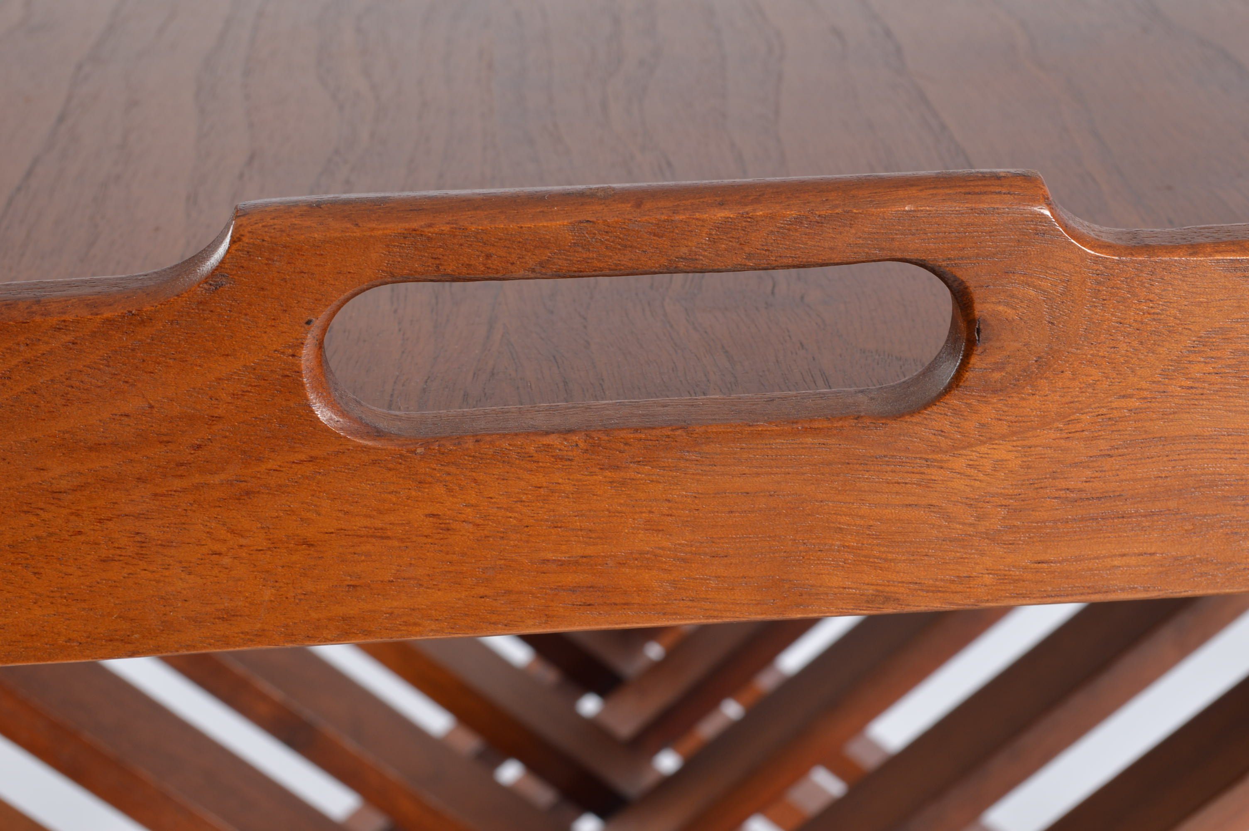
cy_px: 416
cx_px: 624
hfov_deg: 29.9
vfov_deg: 20.1
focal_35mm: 68
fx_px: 2340
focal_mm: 45
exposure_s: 1/125
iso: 100
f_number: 13
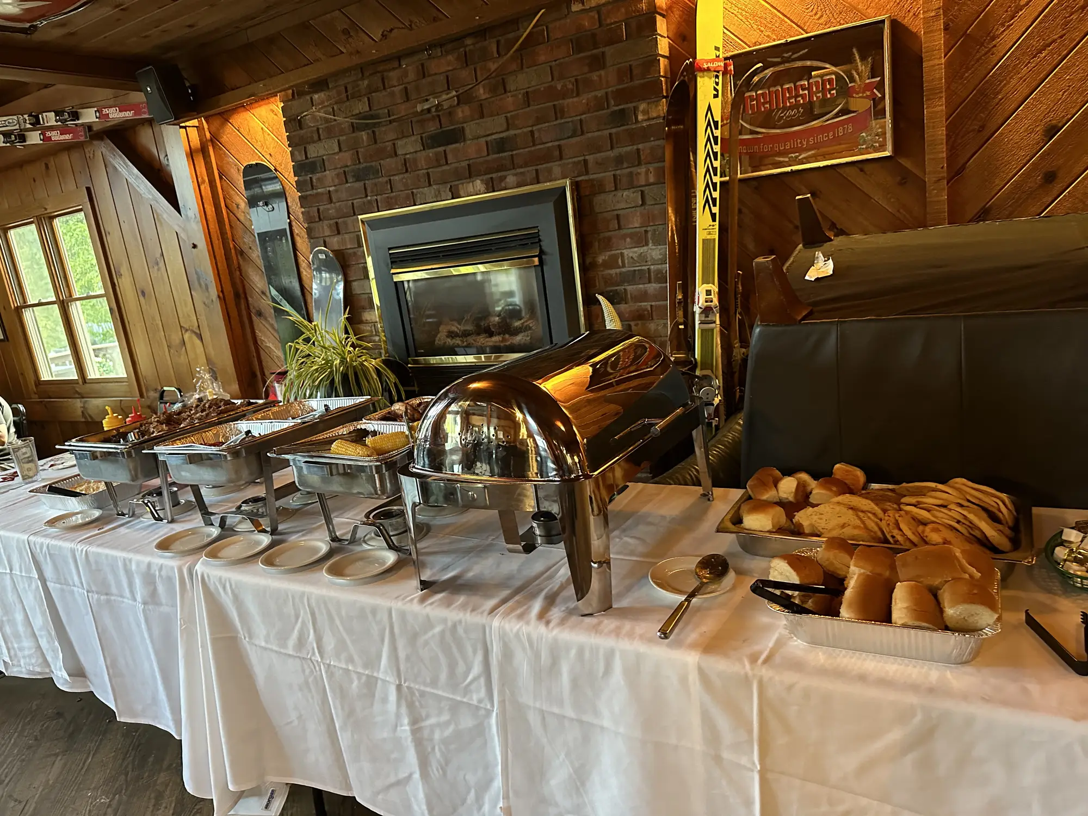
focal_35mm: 24
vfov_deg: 56.8
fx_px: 754
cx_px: 544
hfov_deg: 71.6
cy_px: 408
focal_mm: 6.86
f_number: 1.78
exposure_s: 1/40
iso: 640
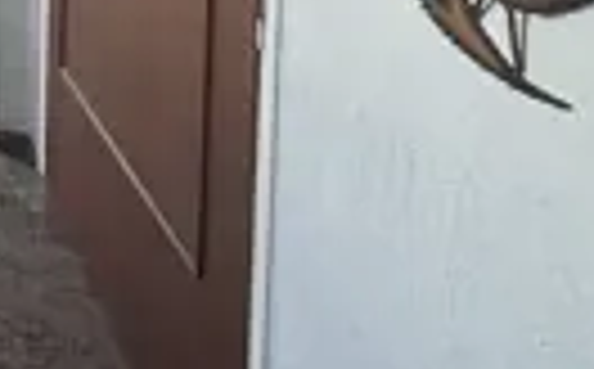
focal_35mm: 45
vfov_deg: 20.2
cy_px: -302
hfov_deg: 29.9
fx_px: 727
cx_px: -261
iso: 100
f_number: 2.2
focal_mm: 2.22
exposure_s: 1/99
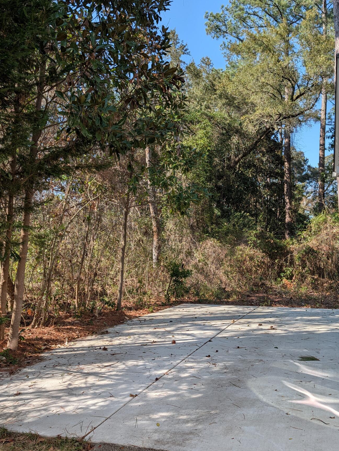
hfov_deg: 49.7
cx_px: 192
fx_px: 365
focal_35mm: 28
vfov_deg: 63.4
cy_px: 222
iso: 23
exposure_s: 1/526
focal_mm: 6.9
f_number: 1.68
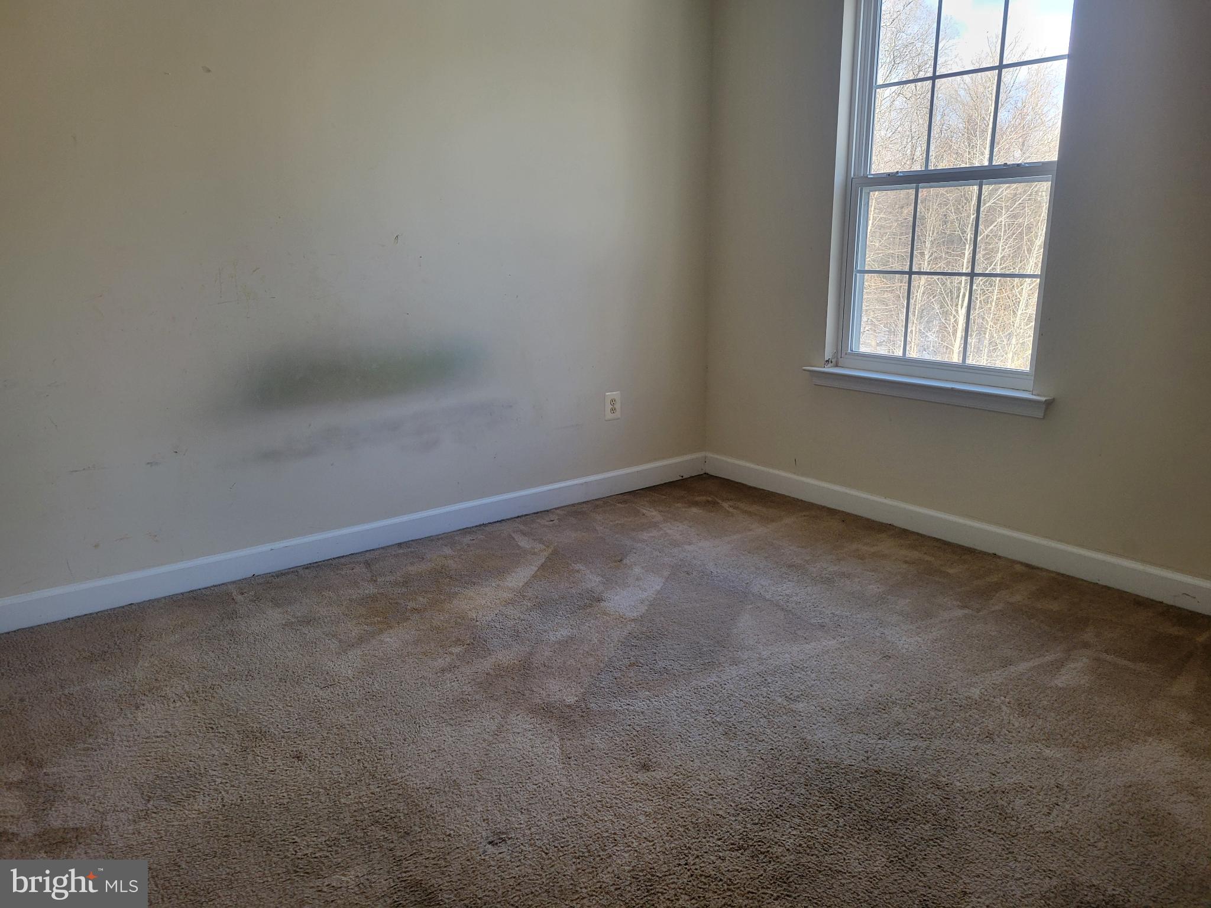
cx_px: 606
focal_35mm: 26
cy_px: 454
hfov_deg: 67.3
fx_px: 910
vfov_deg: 53.1
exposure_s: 1/120
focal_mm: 5.4
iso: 125
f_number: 1.8
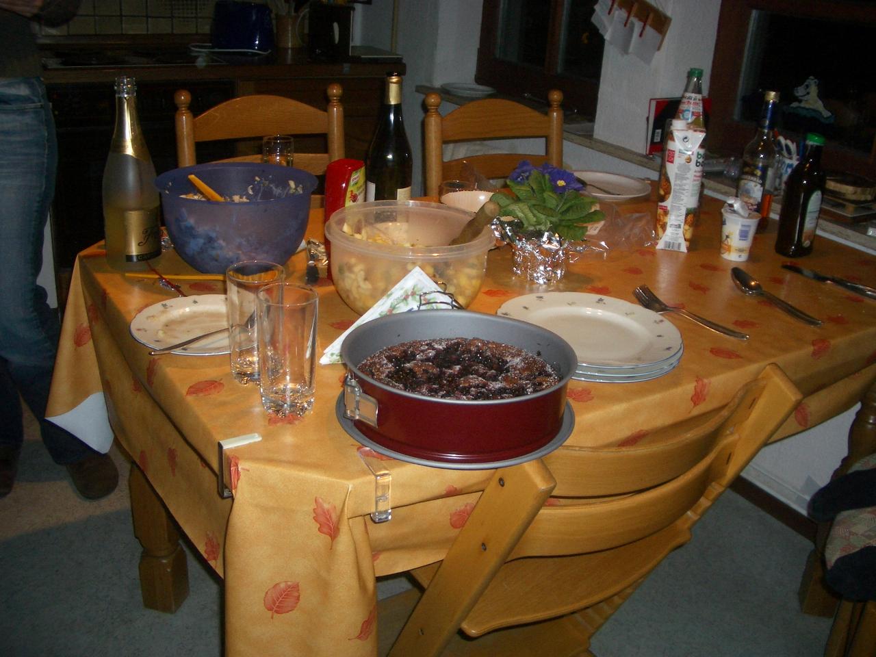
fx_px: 886
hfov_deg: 52.6
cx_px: 438
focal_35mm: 35
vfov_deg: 40.7
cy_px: 328
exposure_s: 1/60
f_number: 2.6
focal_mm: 5.8
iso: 100
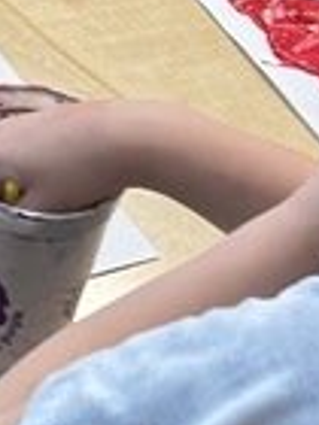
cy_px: -115
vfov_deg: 11.0
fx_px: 2150
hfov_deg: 8.3
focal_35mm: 175
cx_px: -201
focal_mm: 6.76
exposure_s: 1/85
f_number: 1.78
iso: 200
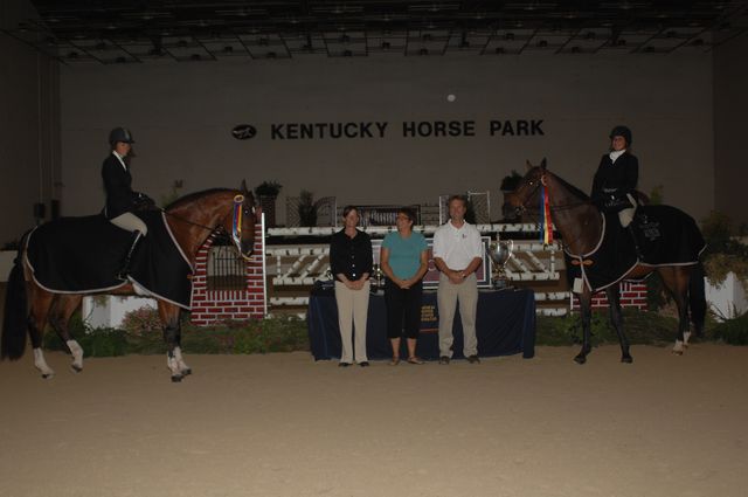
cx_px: 374
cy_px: 248
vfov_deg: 28.0
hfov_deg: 41.2
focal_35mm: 48
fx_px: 996
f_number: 3.5
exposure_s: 1/125
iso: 200
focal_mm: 32
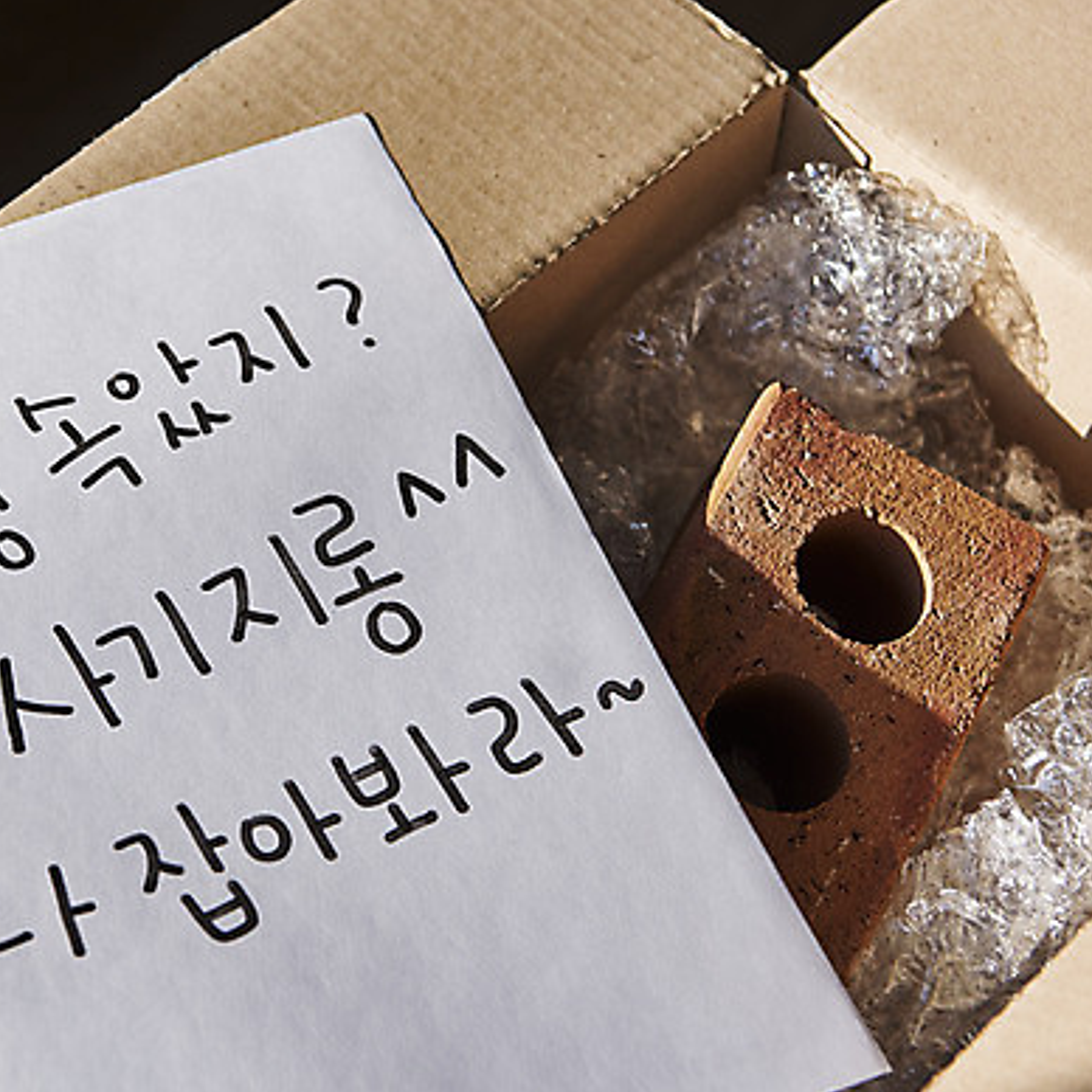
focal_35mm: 92
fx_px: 3284
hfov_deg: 18.8
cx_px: 348
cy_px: 554
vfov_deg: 18.9
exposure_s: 1/250
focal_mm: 70
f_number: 5.6
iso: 100
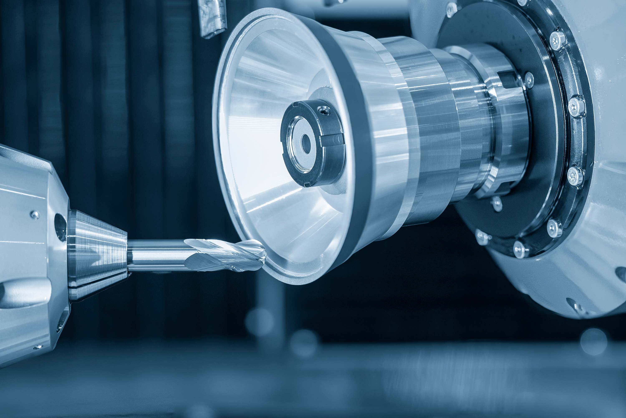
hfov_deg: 10.3
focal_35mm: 200
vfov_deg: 6.9
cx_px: 313
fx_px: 3479
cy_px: 209
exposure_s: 1/100
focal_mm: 200
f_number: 3.5
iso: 1600
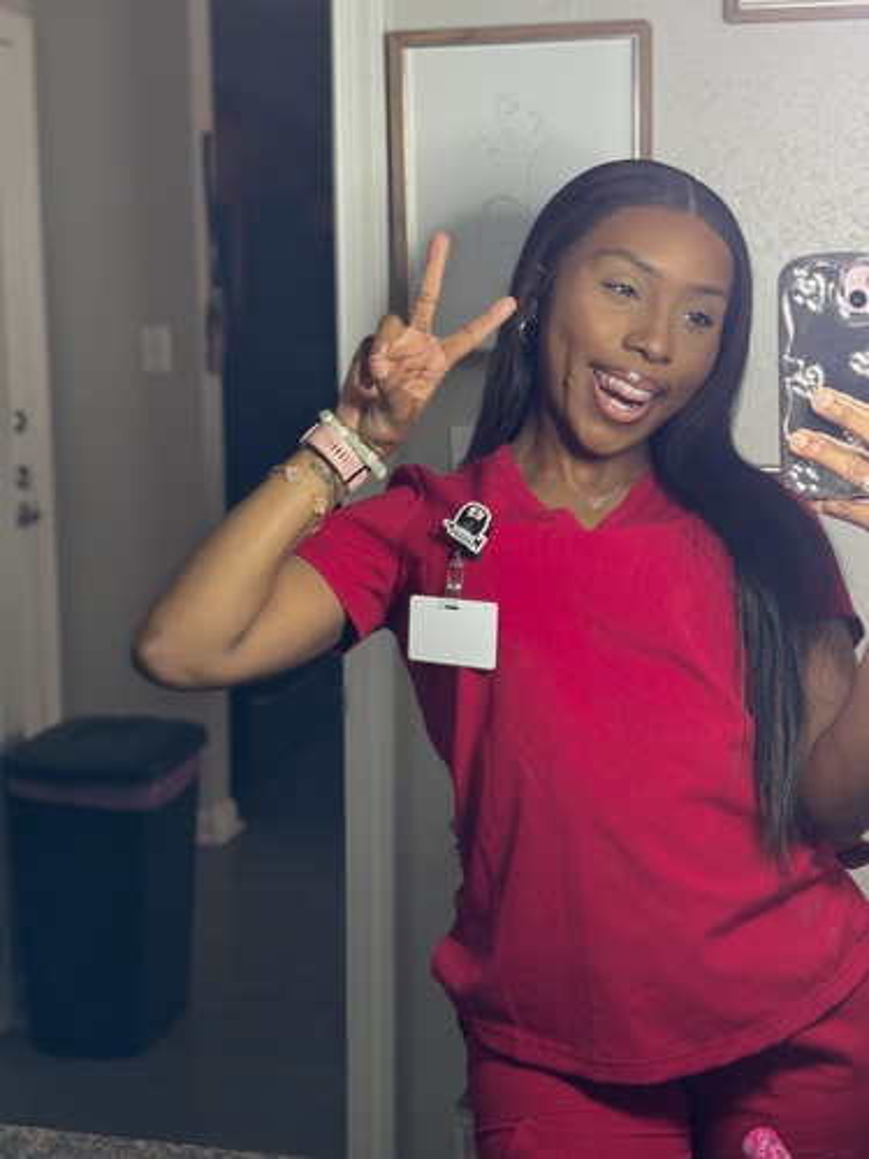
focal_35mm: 52
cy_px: 580
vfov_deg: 36.8
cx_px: 434
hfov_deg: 28.0
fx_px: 1741
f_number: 1.6
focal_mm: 5.96
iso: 100
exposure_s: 1/60
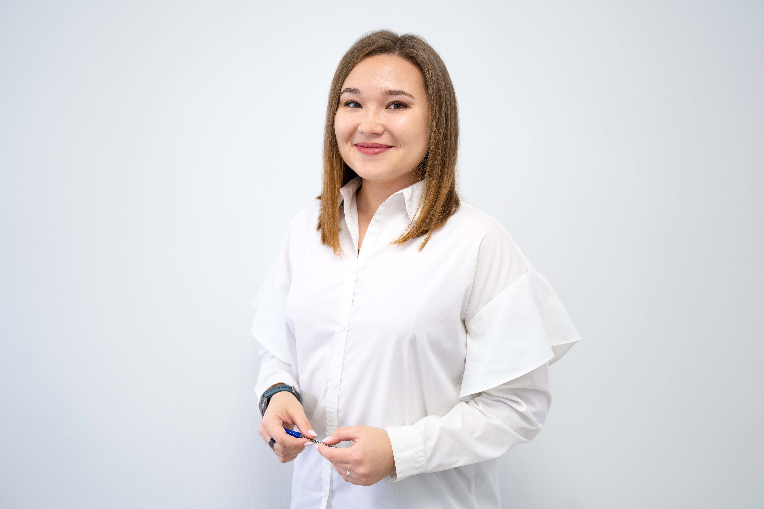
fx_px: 891
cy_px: 254
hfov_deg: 46.4
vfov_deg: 31.9
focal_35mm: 42
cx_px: 382
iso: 400
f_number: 2.8
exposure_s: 1/200
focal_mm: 42
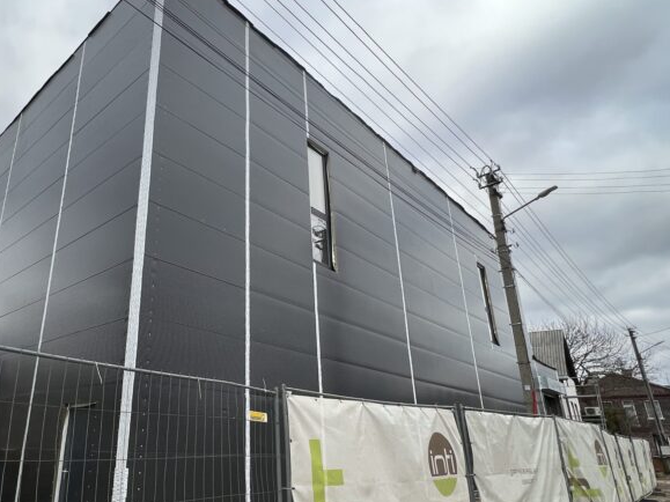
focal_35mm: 23
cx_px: 216
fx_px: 445
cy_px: 268
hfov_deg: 71.5
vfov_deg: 58.8
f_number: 1.8
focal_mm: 1.57
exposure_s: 1/262
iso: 32
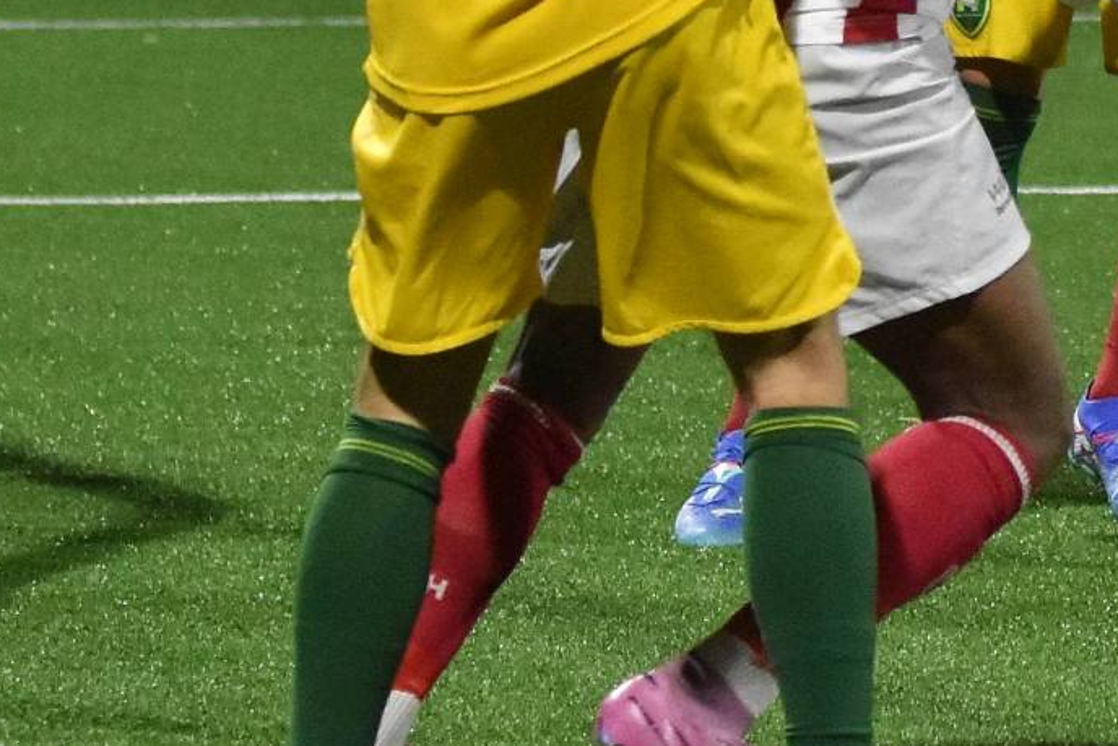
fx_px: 9101
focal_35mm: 293
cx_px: 1306
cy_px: -65
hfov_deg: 7.0
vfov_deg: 4.7
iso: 2000
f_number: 2.8
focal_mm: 70
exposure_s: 1/640
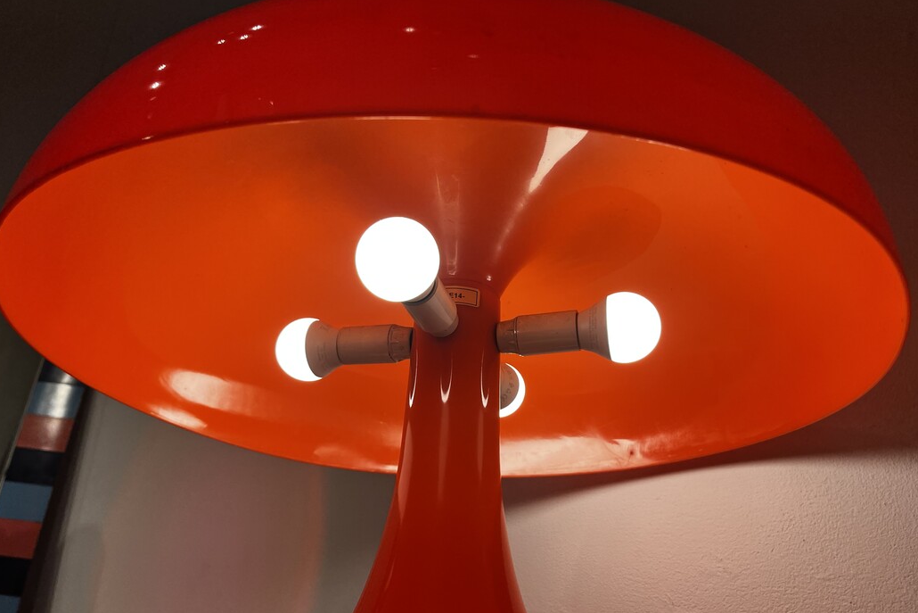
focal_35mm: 28
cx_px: 470
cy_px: 345
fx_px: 714
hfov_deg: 65.5
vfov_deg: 46.3
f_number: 1.6
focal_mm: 5.1
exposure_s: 1/374
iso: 50
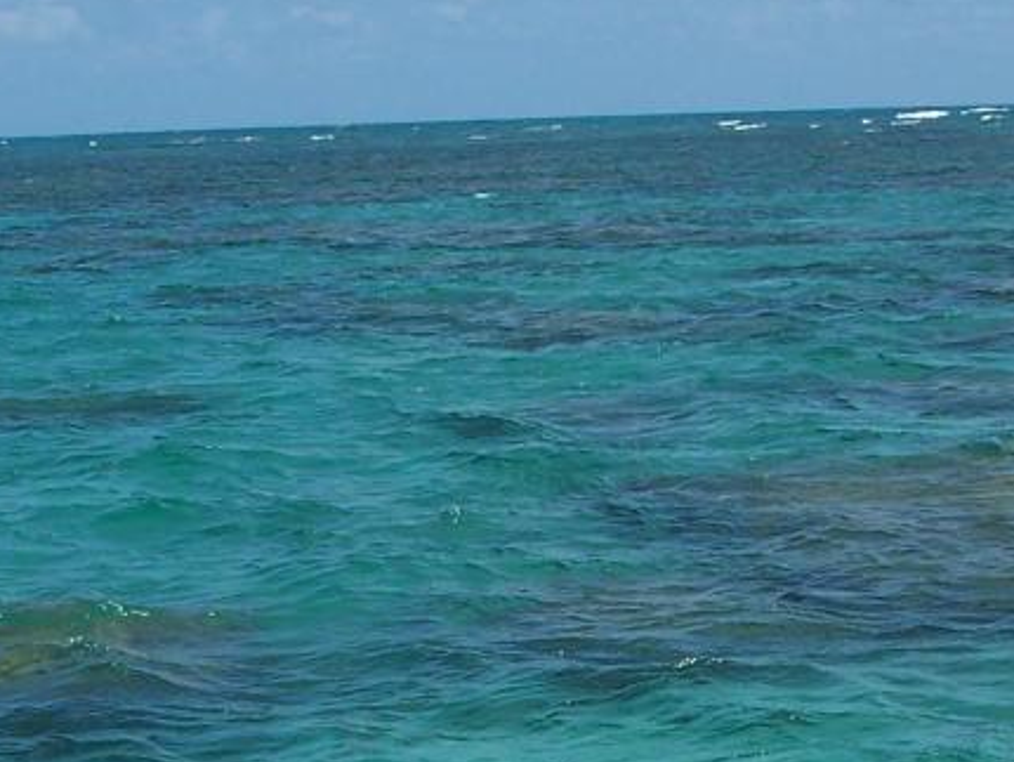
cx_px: 467
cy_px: 814
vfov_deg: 12.6
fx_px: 3400
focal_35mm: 116
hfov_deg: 17.0
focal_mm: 8
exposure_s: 1/500
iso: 100
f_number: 5.6
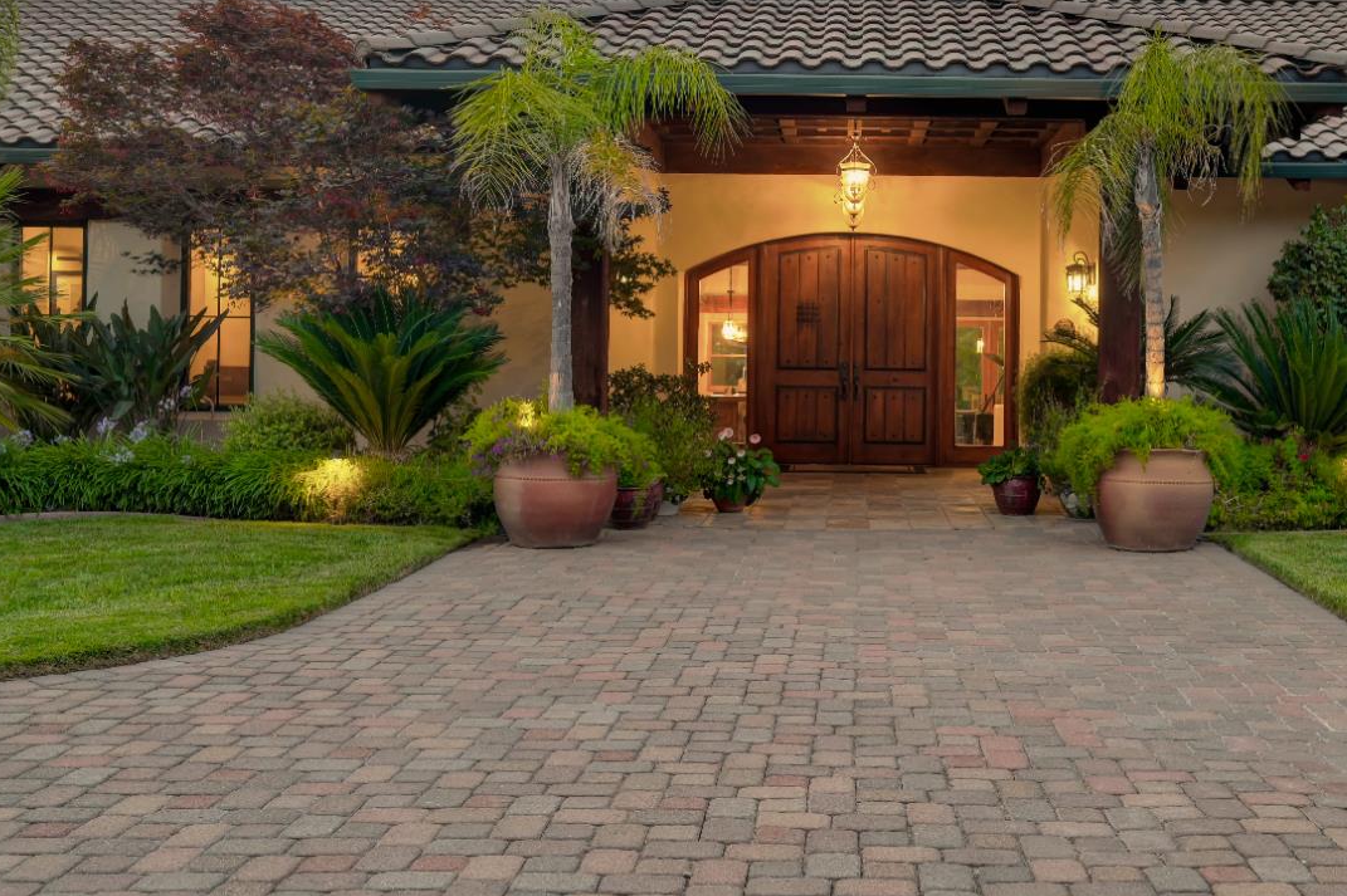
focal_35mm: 42
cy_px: 338
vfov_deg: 31.7
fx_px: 1571
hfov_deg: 46.0
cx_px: 851
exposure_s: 1/15
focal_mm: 30
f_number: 4
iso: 500
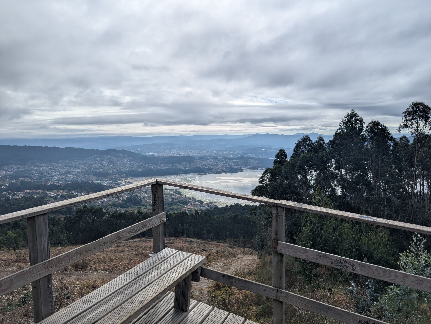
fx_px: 299
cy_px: 162
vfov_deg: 56.9
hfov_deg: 71.5
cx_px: 216
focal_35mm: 24
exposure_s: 1/4717
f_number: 1.85
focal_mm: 6.81
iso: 46
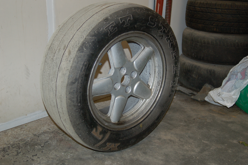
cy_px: 82
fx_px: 289
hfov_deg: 46.4
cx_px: 124
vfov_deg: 31.8
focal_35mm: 42
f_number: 3.3
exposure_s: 1/60
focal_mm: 28
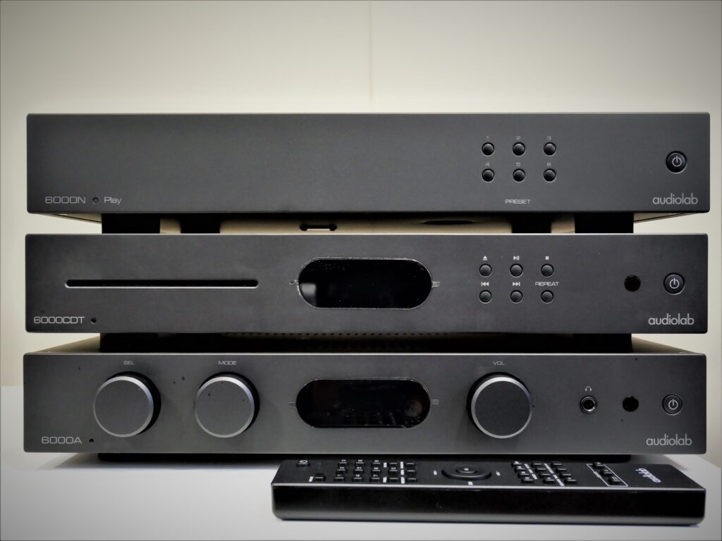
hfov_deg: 56.8
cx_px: 361
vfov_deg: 44.2
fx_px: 667
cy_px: 270
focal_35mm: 32
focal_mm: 16
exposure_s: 1/60
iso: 2500
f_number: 3.9
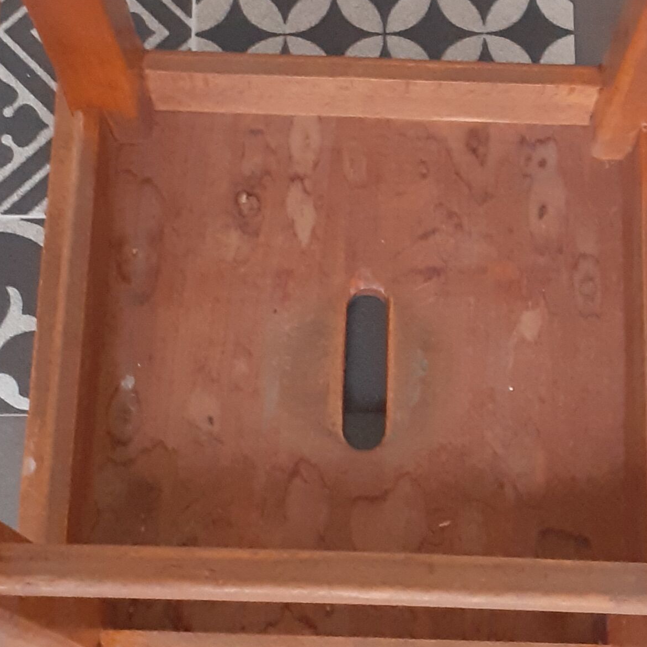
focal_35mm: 84
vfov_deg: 20.5
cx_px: 400
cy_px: 190
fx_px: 1776
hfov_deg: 20.6
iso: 320
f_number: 1.9
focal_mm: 3.6
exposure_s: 1/25
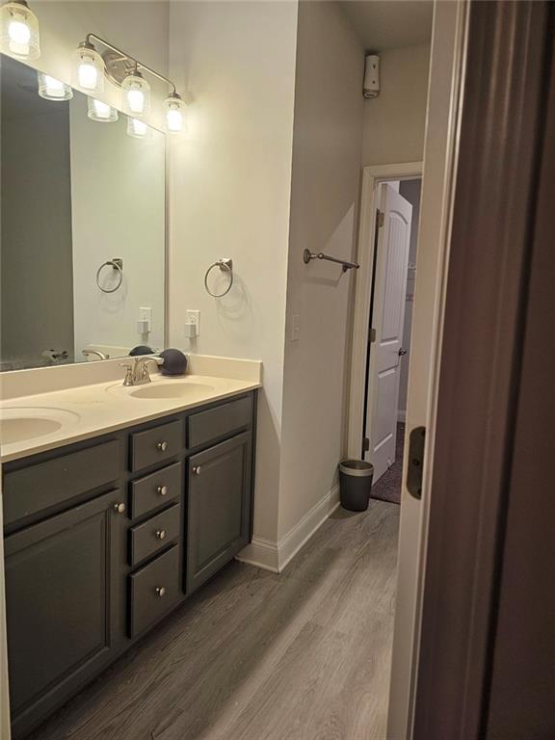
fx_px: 492
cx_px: 278
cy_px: 370
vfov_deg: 73.9
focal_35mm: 23
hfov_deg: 58.9
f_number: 1.7
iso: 200
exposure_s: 1/120
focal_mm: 6.3
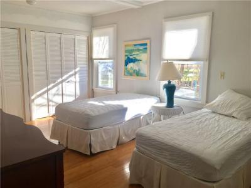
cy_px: 94
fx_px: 210
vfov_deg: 48.2
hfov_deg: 61.7
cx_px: 126
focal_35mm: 29
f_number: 2.2
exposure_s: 1/120
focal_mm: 4.15
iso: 32
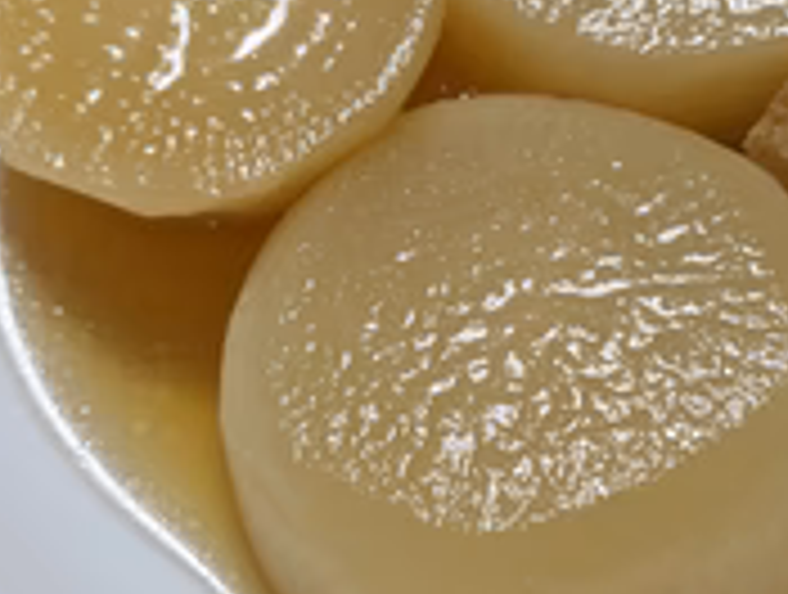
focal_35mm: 57
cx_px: 549
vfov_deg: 25.7
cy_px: 261
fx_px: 1300
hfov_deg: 33.3
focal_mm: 5.43
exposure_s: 1/100
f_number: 1.89
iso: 281
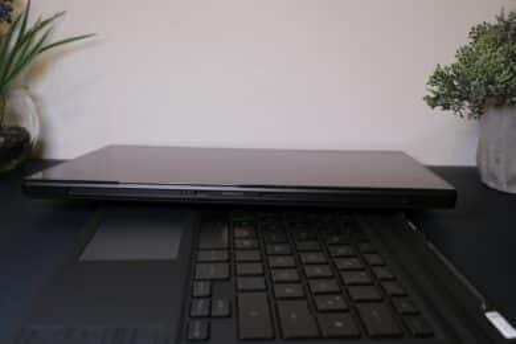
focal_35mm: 39
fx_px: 559
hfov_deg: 49.6
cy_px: 172
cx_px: 258
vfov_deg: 34.2
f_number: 8
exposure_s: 1/38
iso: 1250
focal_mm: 25.7
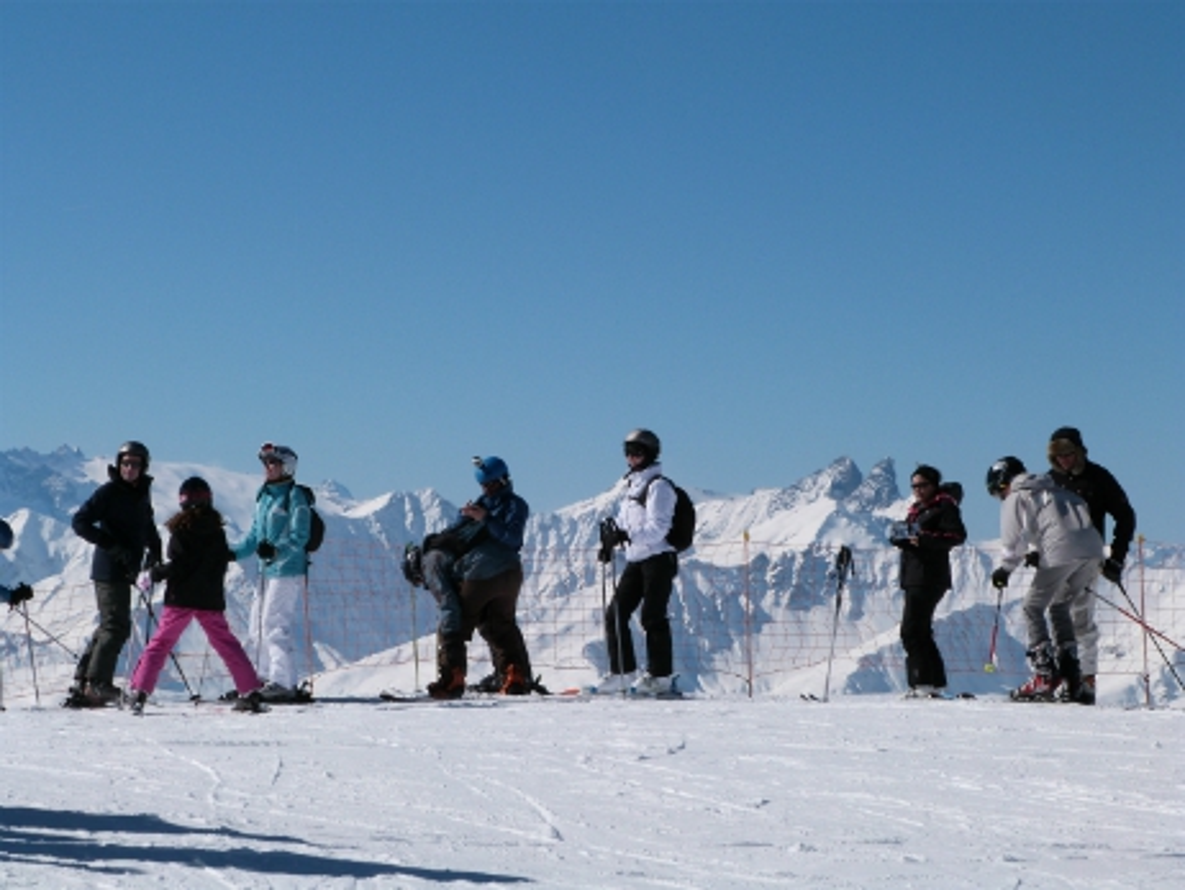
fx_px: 3733
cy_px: 445
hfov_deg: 18.0
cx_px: 592
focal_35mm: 109
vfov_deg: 13.6
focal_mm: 19.7
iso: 100
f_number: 5.6
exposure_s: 1/1300
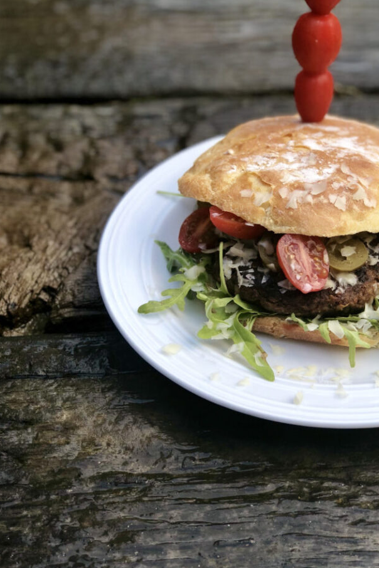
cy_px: 265
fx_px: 1058
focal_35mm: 67
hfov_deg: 20.3
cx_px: 228
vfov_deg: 30.1
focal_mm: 6.6
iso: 20
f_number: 2.8
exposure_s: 1/50
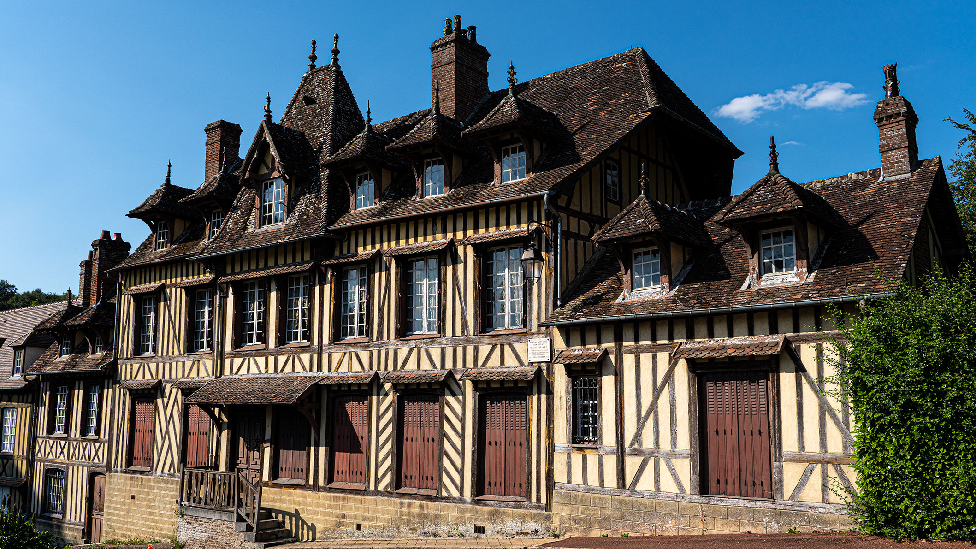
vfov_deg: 37.1
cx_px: 490
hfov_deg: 61.7
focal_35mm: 32
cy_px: 295
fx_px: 818
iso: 100
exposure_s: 1/800
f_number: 5.6
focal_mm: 19.7
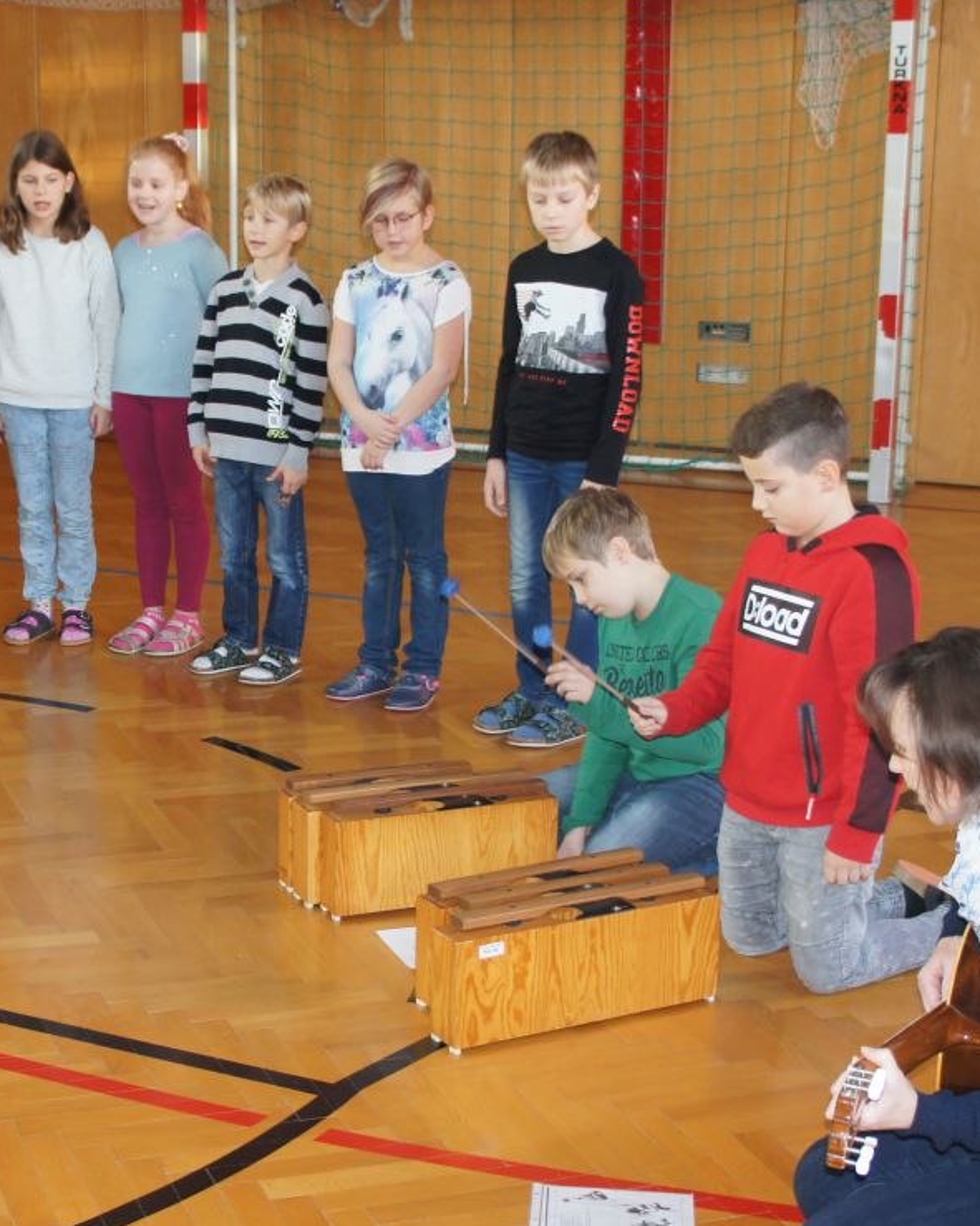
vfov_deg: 31.5
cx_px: 270
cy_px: 677
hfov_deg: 25.2
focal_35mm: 60
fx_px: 2174
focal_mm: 21
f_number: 4
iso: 640
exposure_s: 1/60
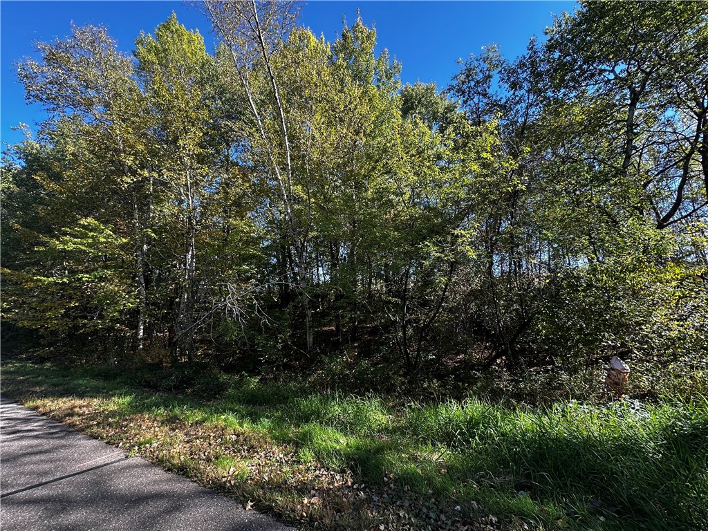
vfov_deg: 85.7
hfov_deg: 102.1
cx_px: 354
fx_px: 286
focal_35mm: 14
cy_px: 266
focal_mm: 2.22
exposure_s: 1/156
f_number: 2.2
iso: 40
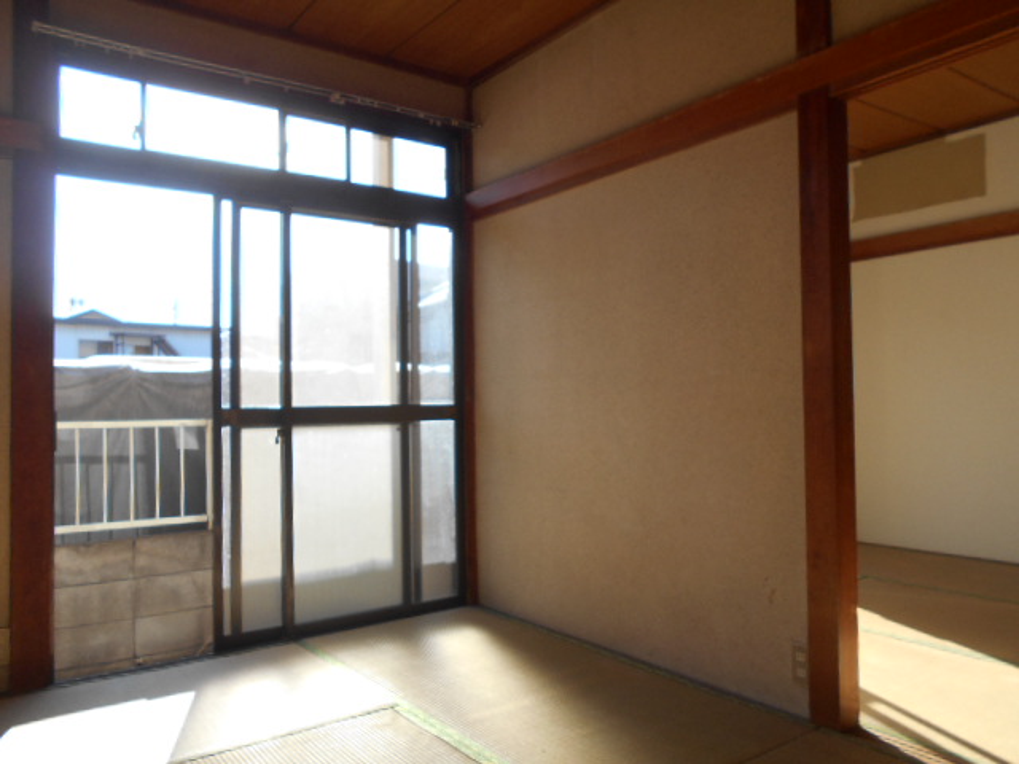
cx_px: 510
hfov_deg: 67.3
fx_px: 765
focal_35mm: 26
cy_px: 382
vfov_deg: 53.1
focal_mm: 4.6
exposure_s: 1/250
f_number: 3.2
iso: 80
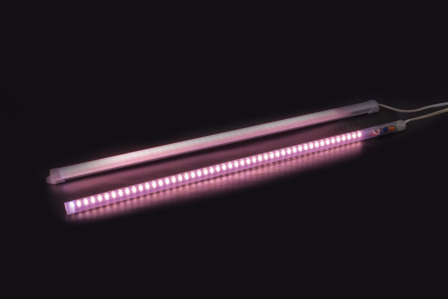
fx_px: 622
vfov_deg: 27.0
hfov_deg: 39.6
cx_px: 224
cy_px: 150
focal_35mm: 50
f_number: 9
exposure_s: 1/100
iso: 100
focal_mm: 50
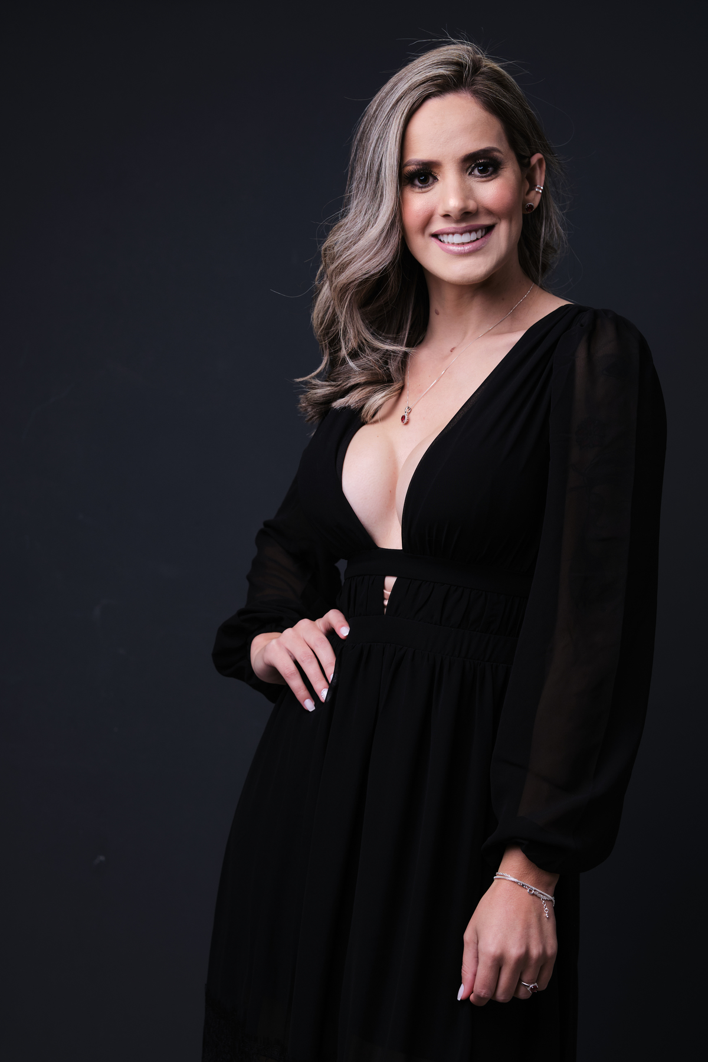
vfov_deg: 27.0
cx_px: 354
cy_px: 531
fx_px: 2212
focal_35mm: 75
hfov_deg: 18.2
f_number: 4
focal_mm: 50
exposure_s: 1/125
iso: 160
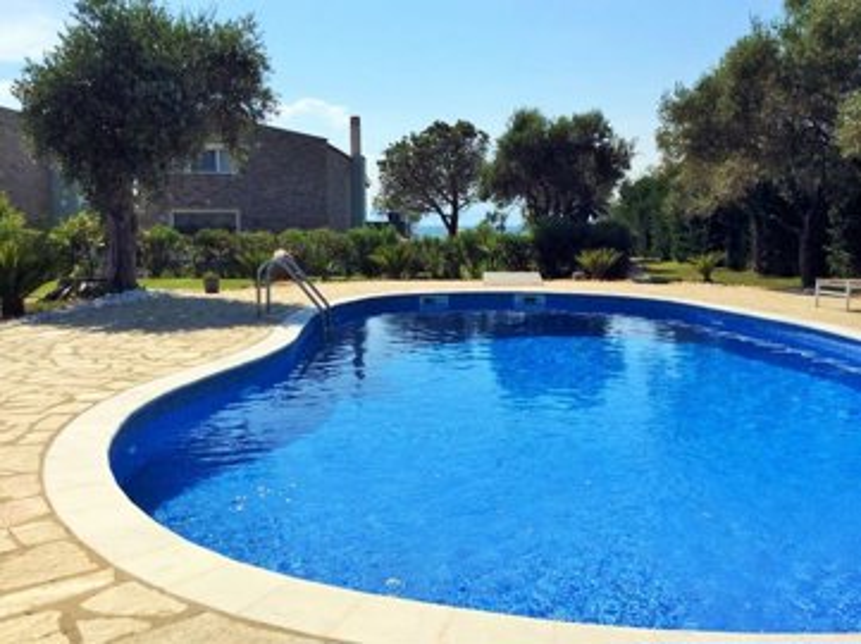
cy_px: 322
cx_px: 430
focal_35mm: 32
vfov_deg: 44.1
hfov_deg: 56.9
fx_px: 795
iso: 32
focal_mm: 3.3
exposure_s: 1/2725
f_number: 2.4
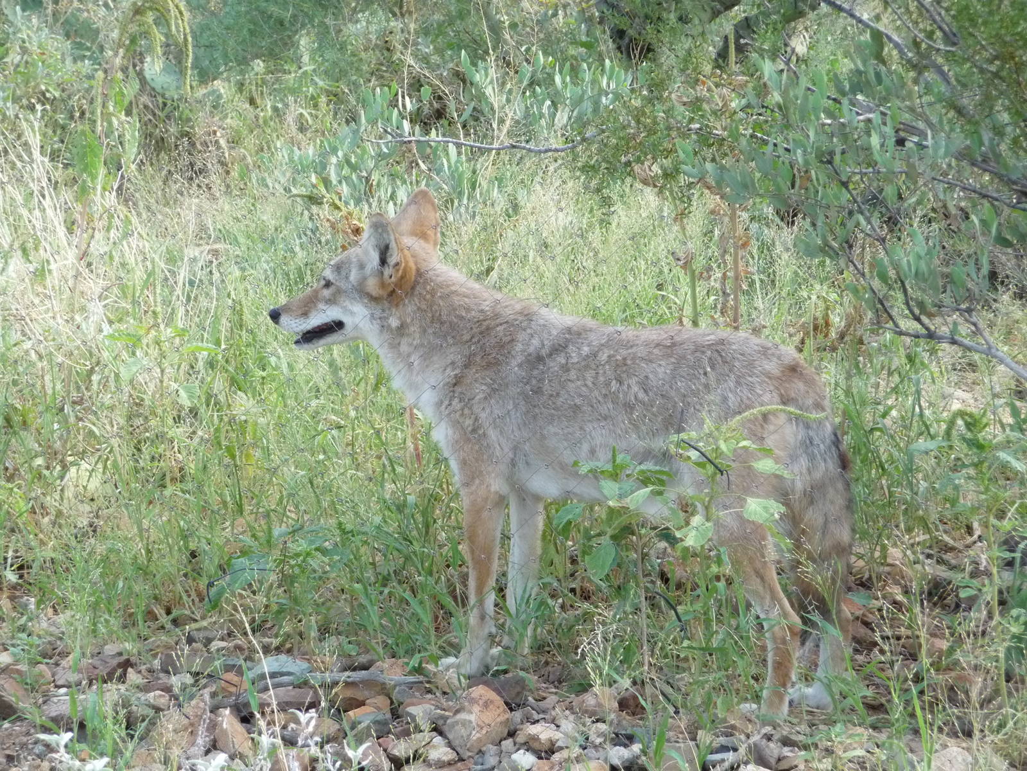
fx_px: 5281
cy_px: 386
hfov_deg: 11.1
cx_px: 514
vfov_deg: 8.3
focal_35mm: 178
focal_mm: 30.5
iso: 400
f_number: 4.8
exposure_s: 1/320
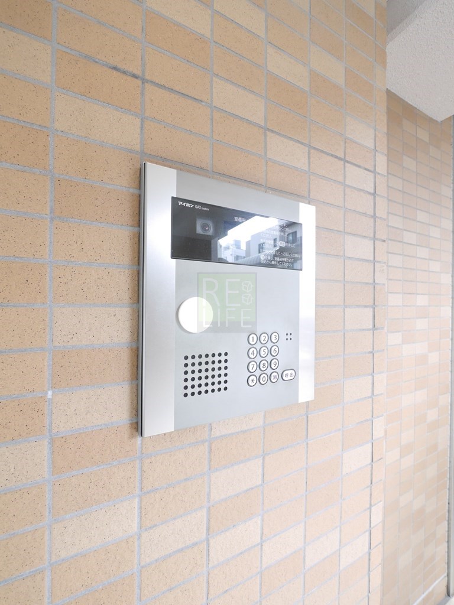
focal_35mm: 14
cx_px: 227
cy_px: 302
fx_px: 245
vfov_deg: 102.1
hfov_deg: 85.7
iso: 1000
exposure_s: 1/60
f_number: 4
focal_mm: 7
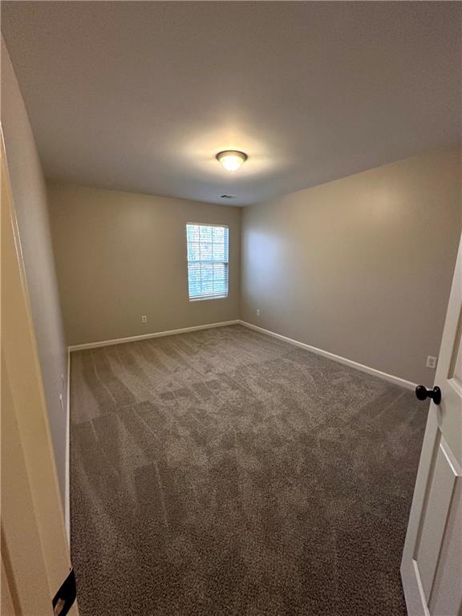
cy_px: 308
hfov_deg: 85.7
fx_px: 249
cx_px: 231
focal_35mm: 14
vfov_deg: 102.1
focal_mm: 2.22
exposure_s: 1/120
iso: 320
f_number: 2.2
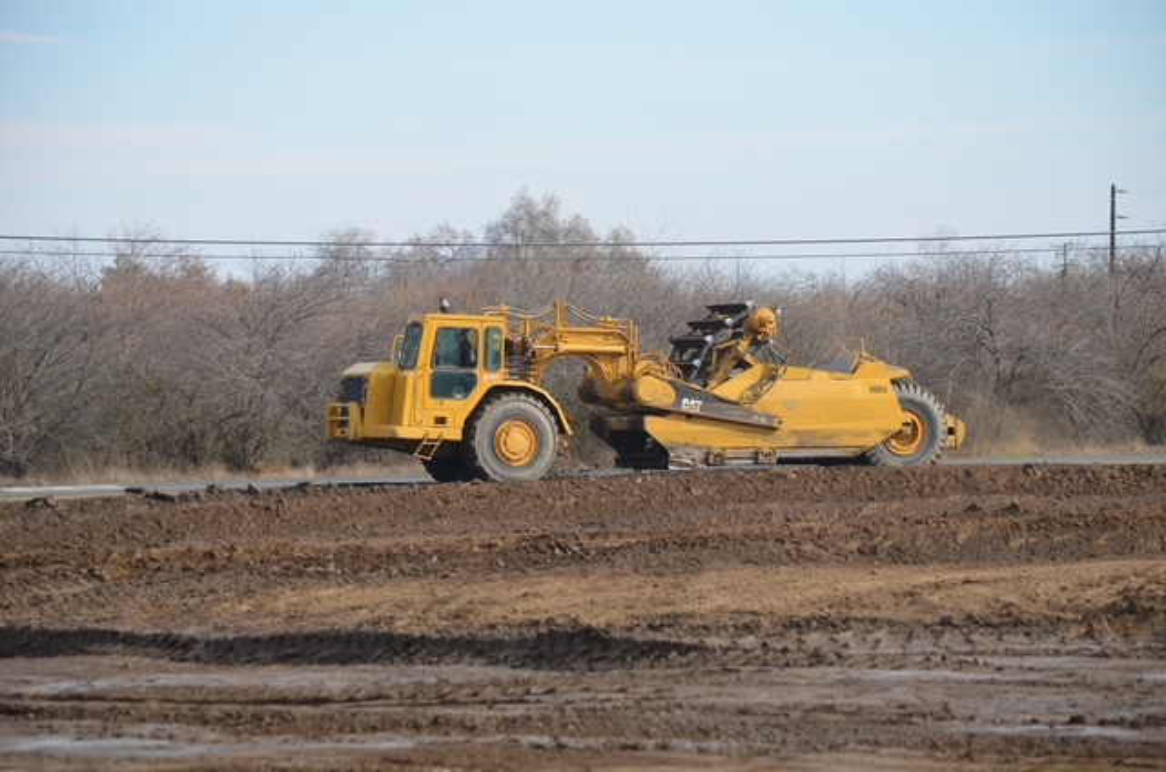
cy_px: 386
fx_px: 5091
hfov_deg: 13.1
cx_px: 583
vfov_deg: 8.7
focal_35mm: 158
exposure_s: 1/1250
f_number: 5.6
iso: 400
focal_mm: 105
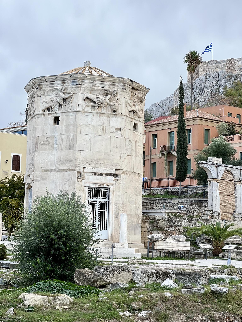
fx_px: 718
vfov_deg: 25.3
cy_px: 161
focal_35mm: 77
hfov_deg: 19.1
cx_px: 121
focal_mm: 9
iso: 32
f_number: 2.8
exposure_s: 1/184
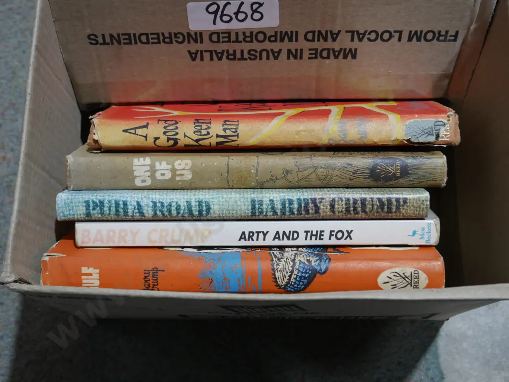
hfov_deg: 44.8
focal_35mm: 42
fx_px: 618
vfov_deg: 34.4
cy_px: 191
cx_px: 254
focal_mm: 21
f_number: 4.6
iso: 400
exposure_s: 1/60
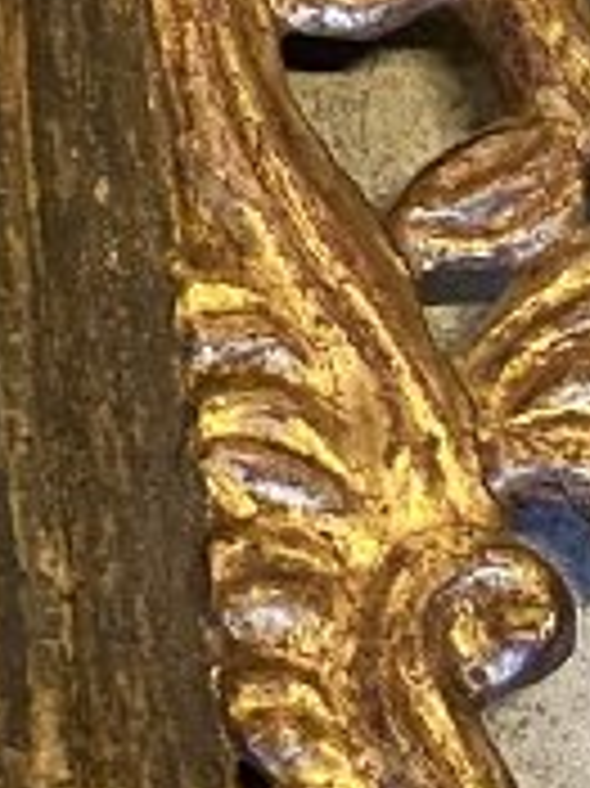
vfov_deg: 11.1
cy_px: 432
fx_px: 4050
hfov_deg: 7.6
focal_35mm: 178
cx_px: -964
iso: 500
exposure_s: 1/50
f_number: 1.8
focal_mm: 4.25
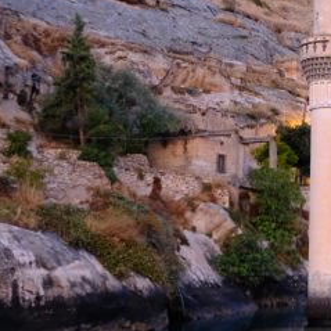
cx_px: 443
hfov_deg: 22.2
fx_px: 746
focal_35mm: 69
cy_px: 143
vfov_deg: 25.0
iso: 4000
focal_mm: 18
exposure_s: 1/60
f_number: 3.2
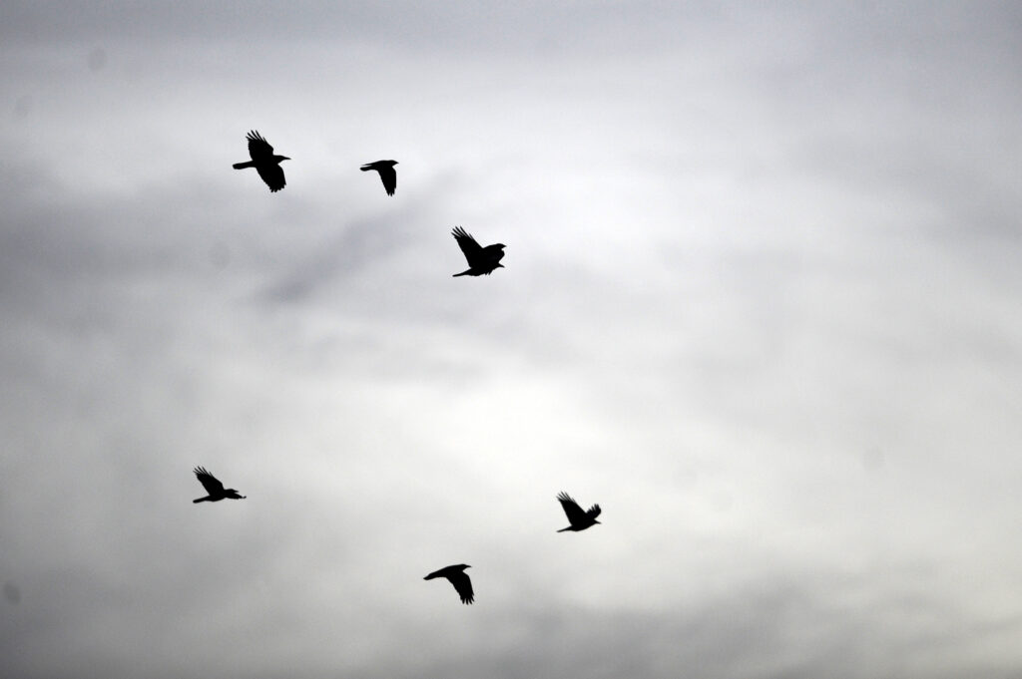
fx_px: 11346
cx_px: 511
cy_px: 340
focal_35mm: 400
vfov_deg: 3.4
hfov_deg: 5.2
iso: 1000
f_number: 2.8
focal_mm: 400
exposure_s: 1/1000
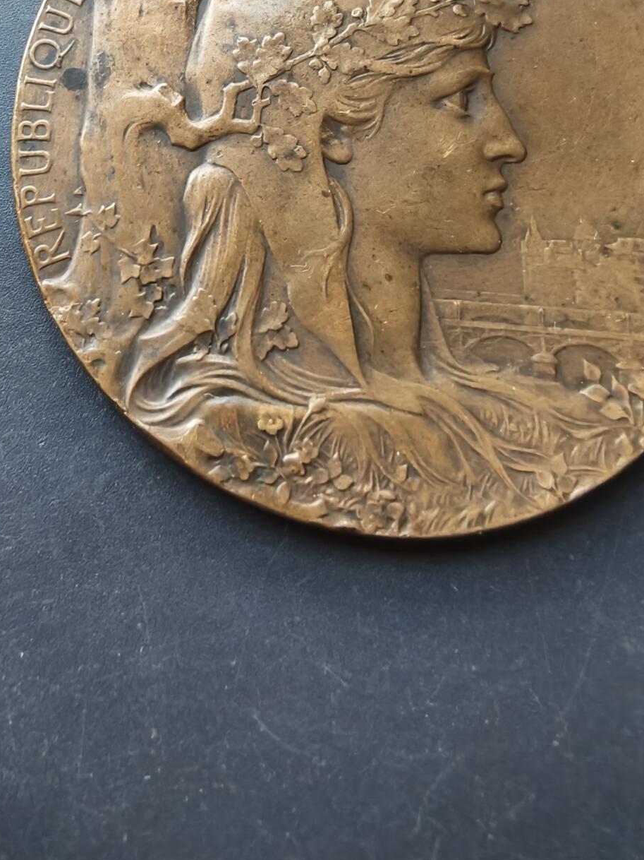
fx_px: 844
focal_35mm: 34
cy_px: 268
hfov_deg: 41.6
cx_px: 387
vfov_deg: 52.6
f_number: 2
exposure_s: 1/33.3
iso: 1000
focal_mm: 2.32
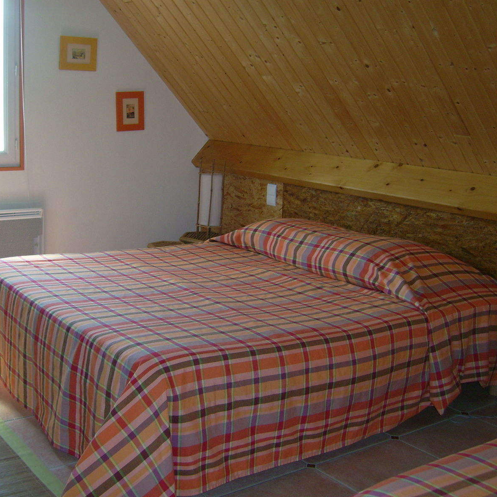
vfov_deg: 35.4
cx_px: 170
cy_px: 252
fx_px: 780
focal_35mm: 48
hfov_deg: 35.1
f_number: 2.8
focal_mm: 8.25
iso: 50
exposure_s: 1/42
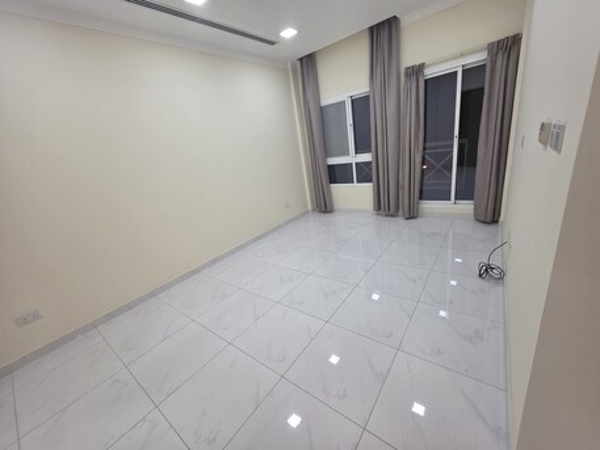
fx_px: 225
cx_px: 300
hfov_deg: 106.2
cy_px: 225
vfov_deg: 89.9
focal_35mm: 13
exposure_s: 1/100
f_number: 1.9
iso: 125
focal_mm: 2.2
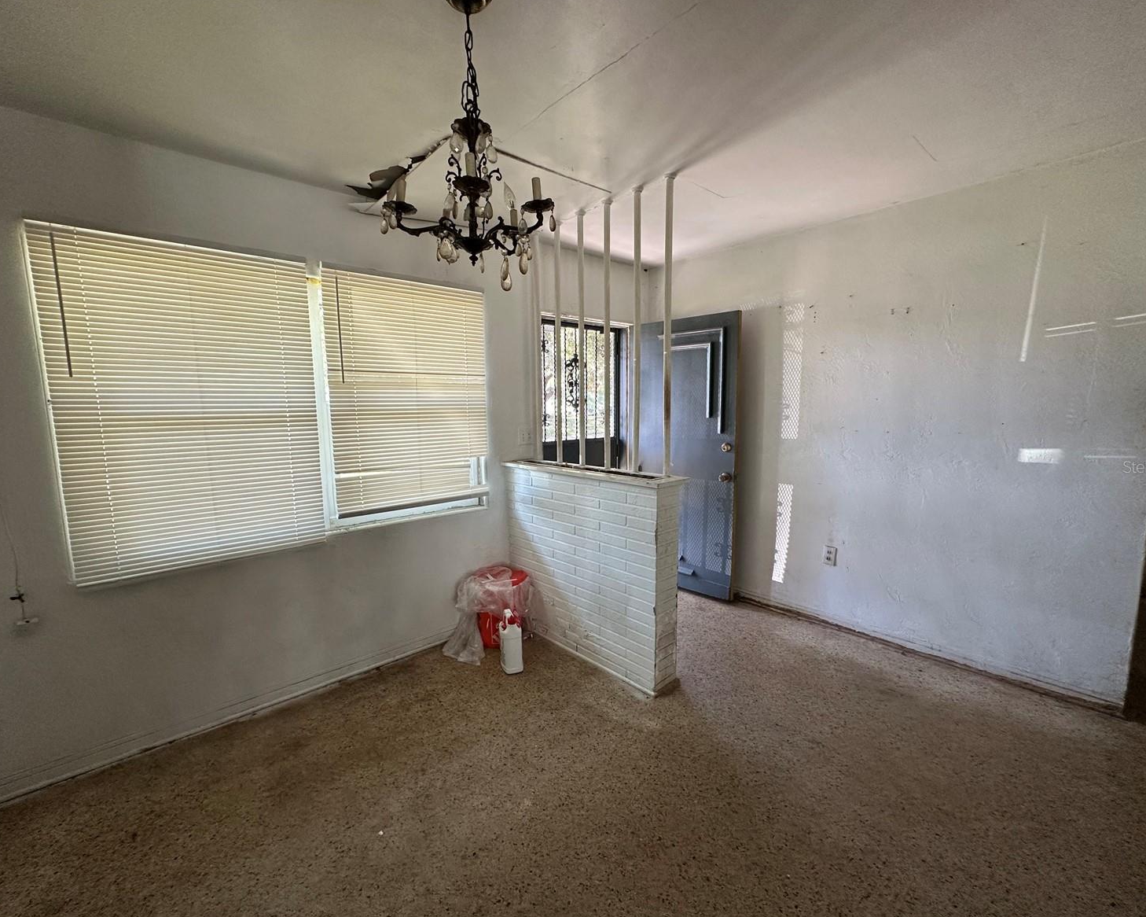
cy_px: 466
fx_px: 509
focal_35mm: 15
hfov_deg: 96.8
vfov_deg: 84.0
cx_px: 568
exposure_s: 1/99
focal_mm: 2.22
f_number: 2.2
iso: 200
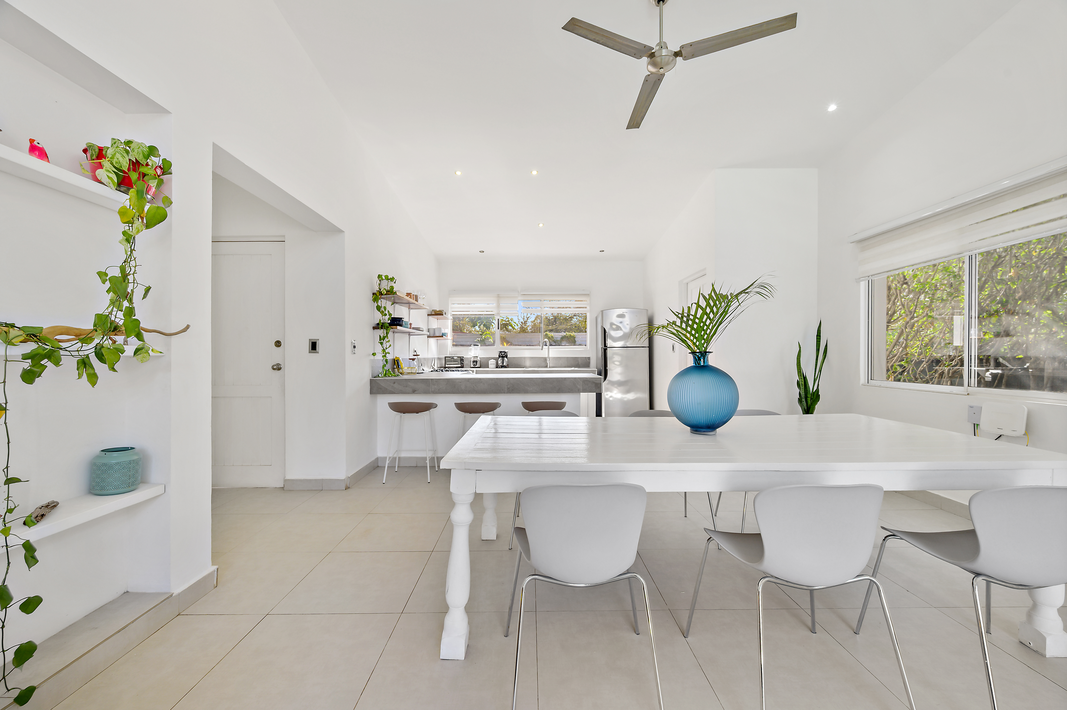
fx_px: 415
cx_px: 534
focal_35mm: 14
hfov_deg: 104.3
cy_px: 355
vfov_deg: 81.1
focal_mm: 14
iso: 100
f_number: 9
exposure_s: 1/1.67
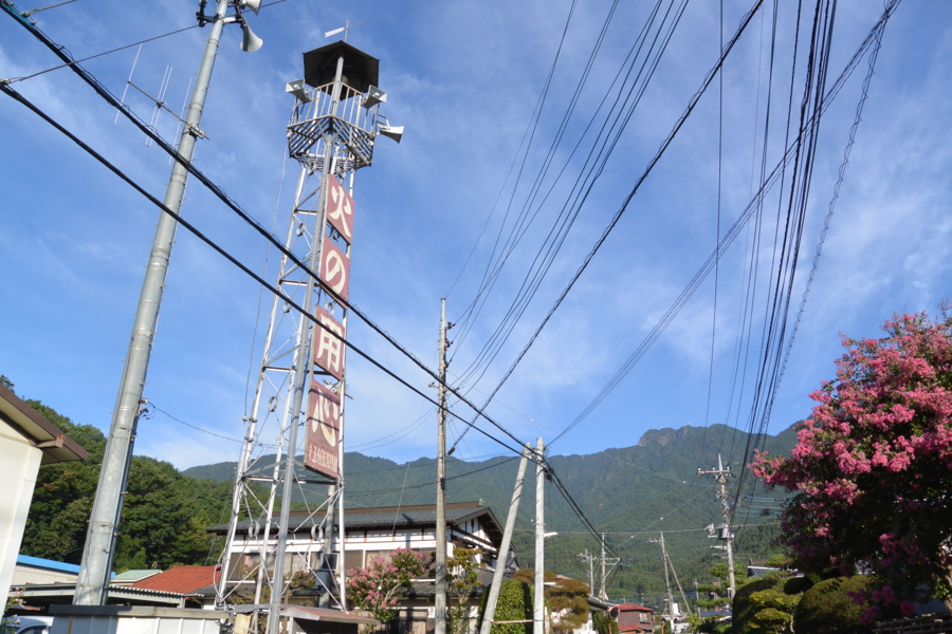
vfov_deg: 47.9
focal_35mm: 27
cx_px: 476
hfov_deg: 67.4
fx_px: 714
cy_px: 317
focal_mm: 10
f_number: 5.6
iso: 160
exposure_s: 1/640
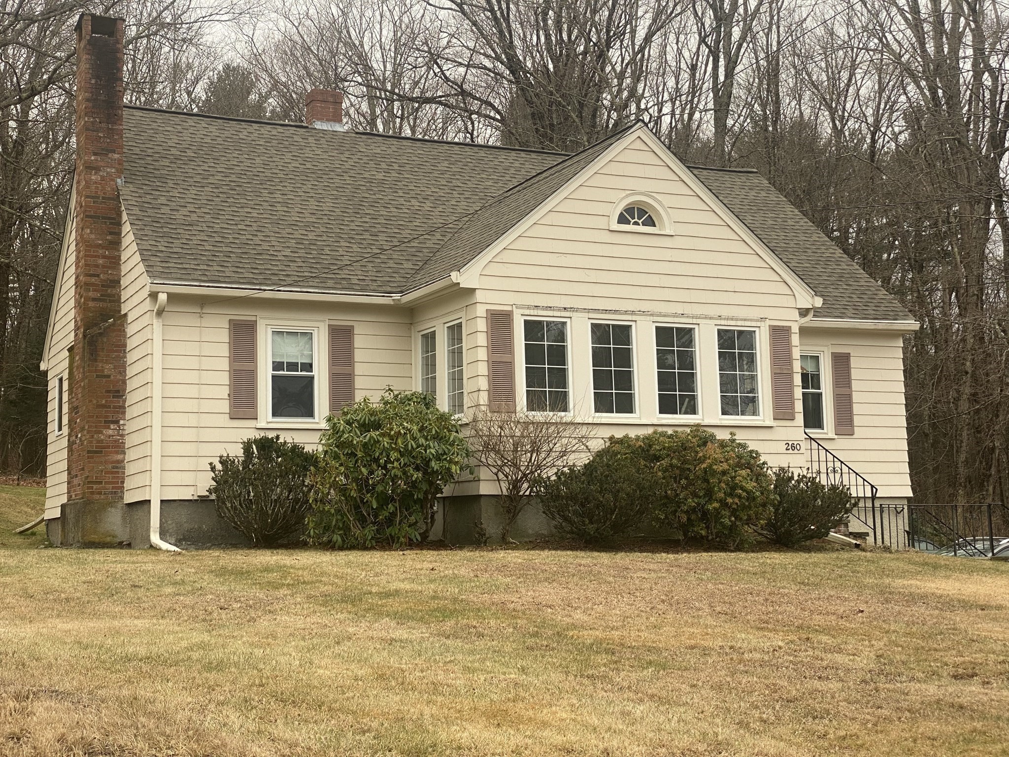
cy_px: 378
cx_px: 504
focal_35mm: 52
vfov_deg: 28.0
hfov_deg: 36.8
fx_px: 1516
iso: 20
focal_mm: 6
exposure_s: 1/264
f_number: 2
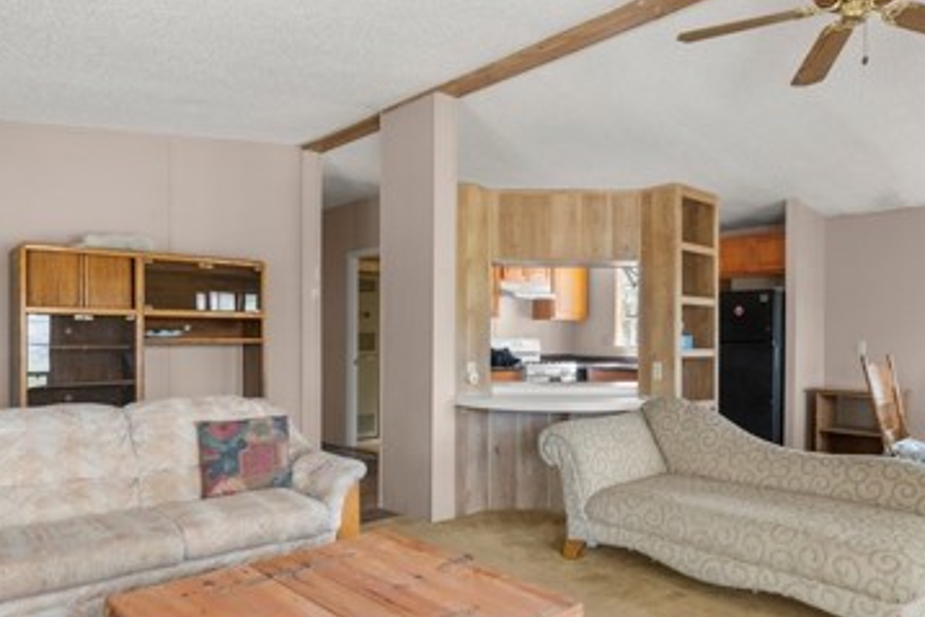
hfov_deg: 70.6
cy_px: 343
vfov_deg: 51.2
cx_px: 563
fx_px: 643
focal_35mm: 25
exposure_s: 1/3
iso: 400
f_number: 7.1
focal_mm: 14
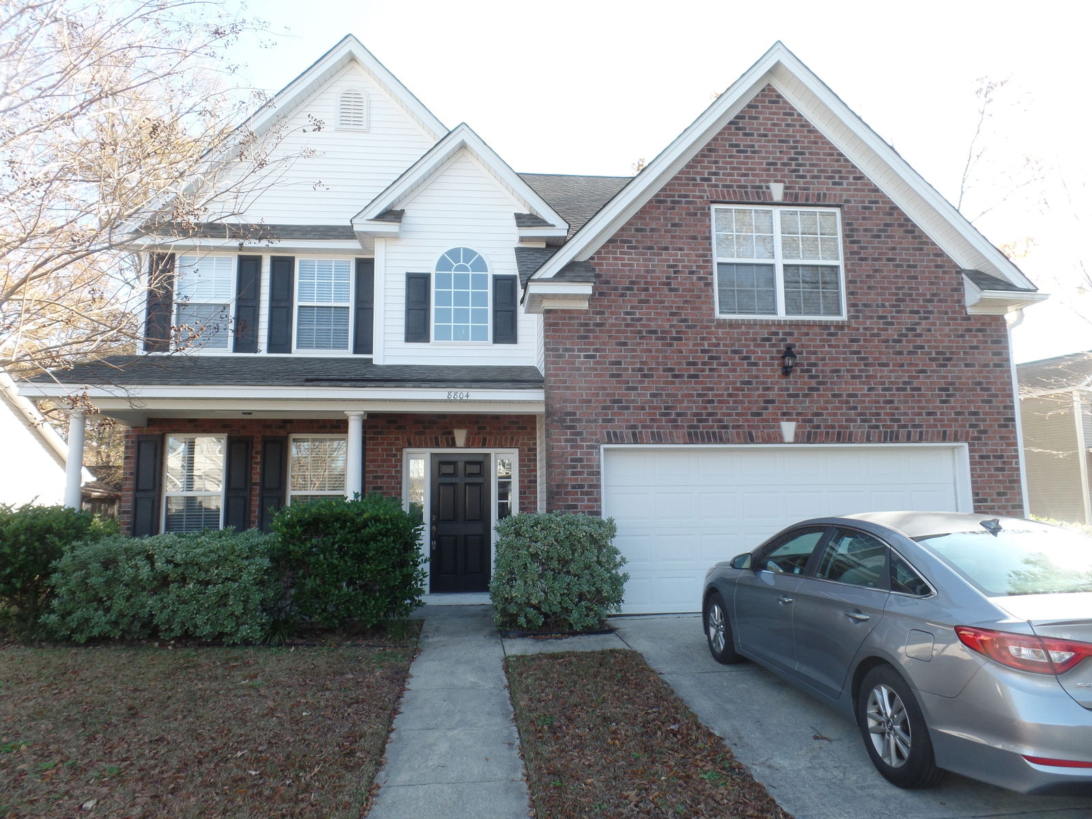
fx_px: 726
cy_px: 410
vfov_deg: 58.9
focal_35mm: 23
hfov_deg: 73.9
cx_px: 546
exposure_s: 1/125
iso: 80
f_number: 3.5
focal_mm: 4.1
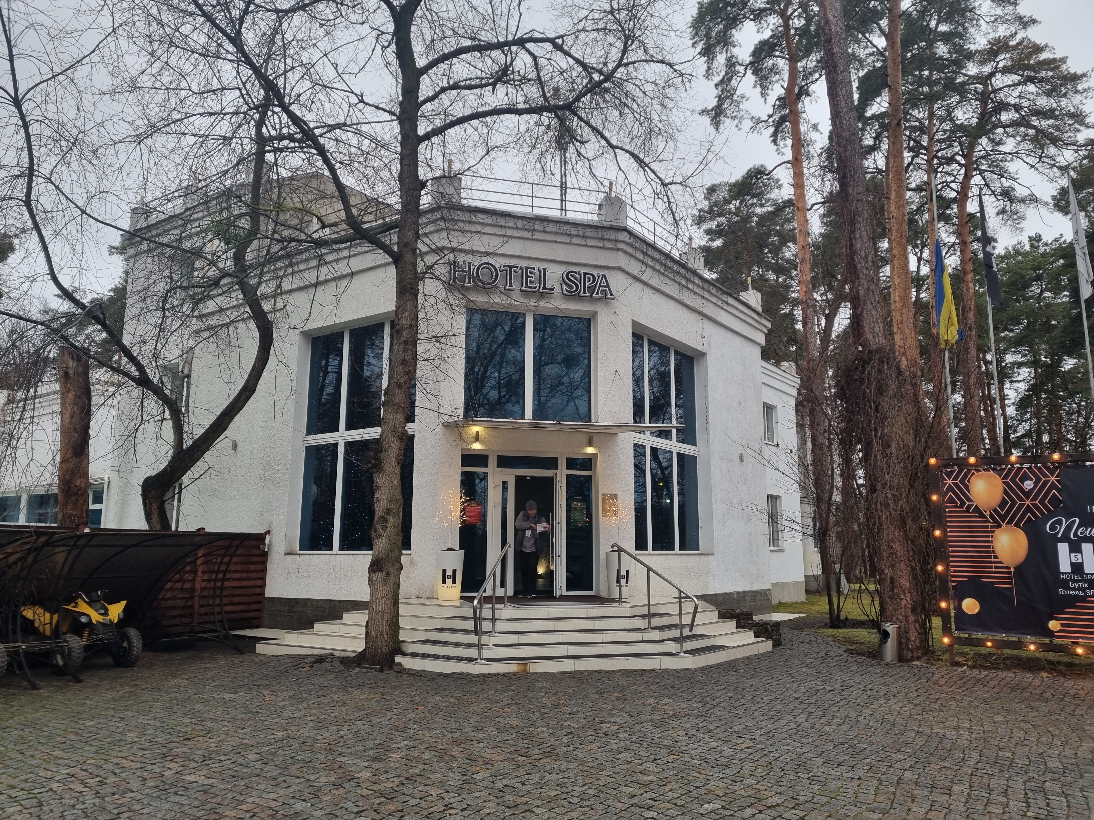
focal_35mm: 26
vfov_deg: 53.1
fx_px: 822
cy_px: 410
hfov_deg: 67.3
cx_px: 547
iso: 64
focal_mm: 5.4
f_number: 1.8
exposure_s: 1/100
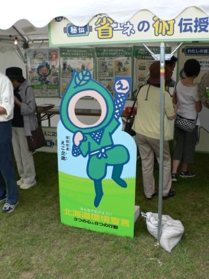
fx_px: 290
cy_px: 140
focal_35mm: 36
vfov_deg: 51.4
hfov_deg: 39.7
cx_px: 104
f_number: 4
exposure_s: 1/320
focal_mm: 6
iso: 80
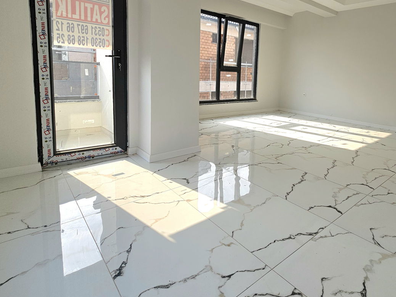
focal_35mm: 20
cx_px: 275
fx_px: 229
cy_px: 106
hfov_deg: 78.2
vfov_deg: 64.7
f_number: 2.2
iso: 50
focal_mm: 2.2
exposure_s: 1/714
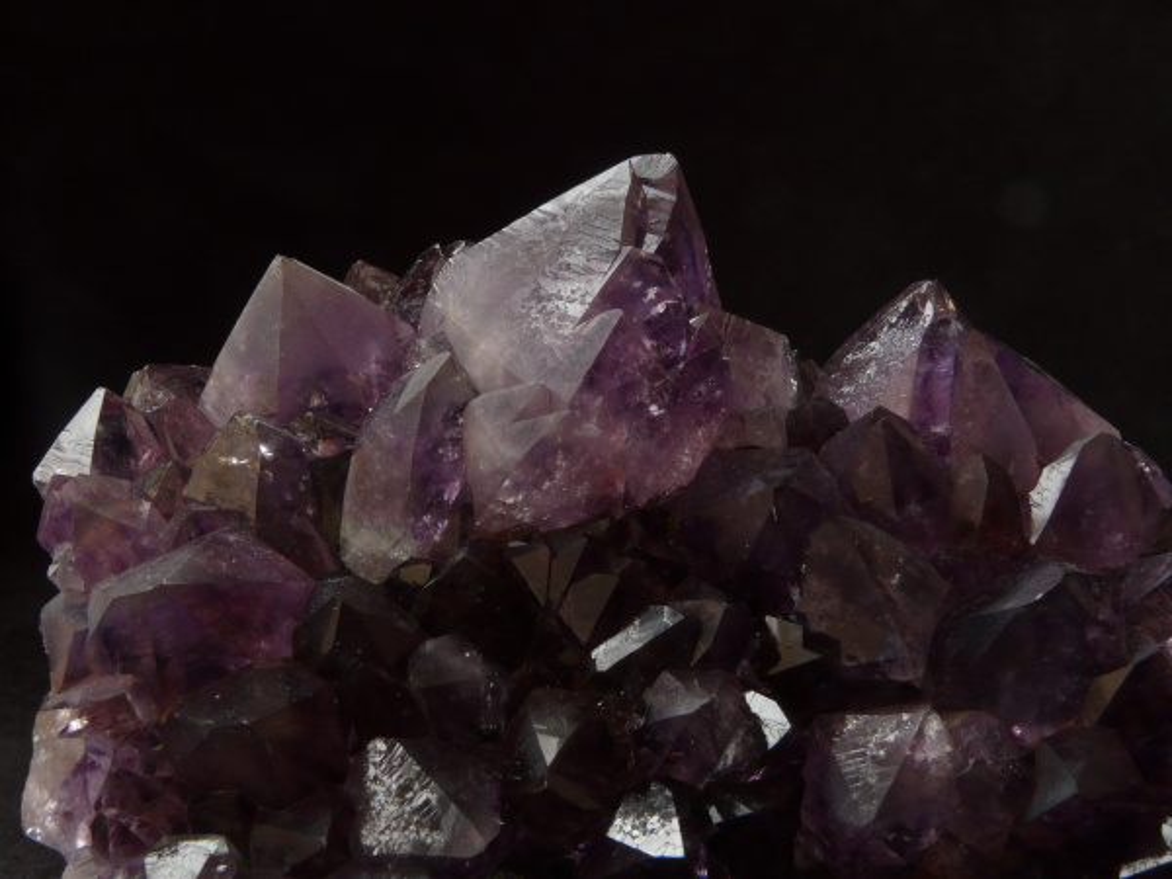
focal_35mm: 61
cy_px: 440
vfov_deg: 24.0
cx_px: 586
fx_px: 2065
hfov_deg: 31.7
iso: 100
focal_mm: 10
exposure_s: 2
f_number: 8
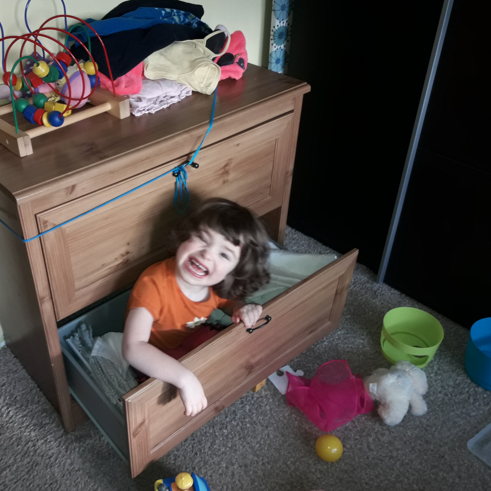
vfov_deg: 48.4
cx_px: 165
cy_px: 248
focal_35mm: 34
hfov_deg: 47.7
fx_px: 546
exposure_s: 1/33
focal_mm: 3.7
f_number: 1.9
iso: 64
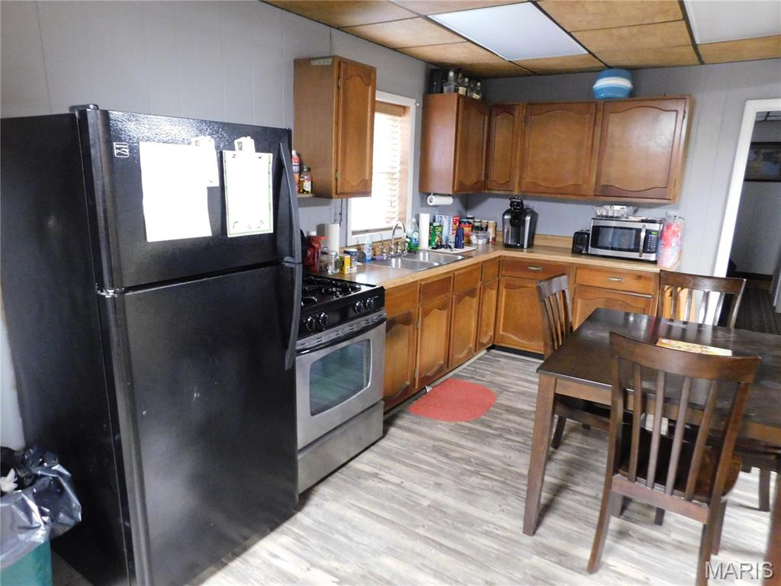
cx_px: 390
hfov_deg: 73.9
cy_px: 293
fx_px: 519
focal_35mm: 23
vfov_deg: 58.9
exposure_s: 1/6
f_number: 3
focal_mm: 4
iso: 800
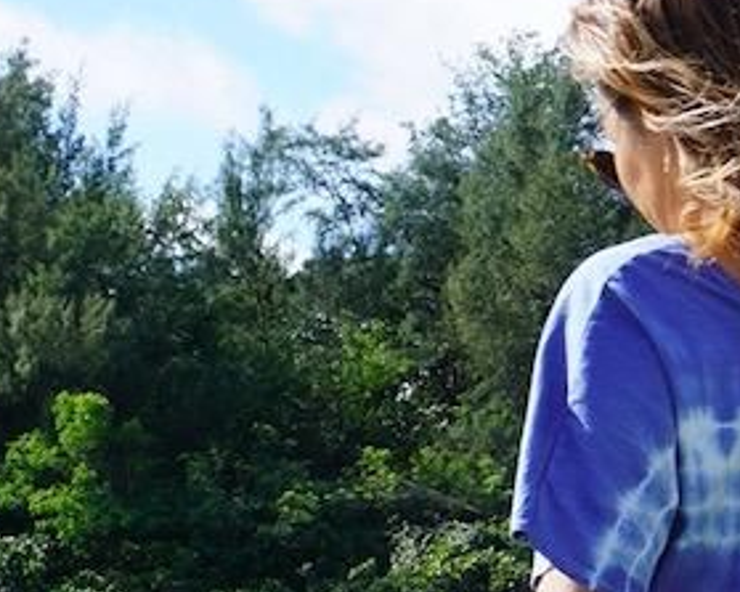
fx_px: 3040
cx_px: 595
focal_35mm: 139
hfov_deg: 13.8
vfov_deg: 10.7
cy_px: 868
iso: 100
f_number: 9
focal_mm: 25
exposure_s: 1/125
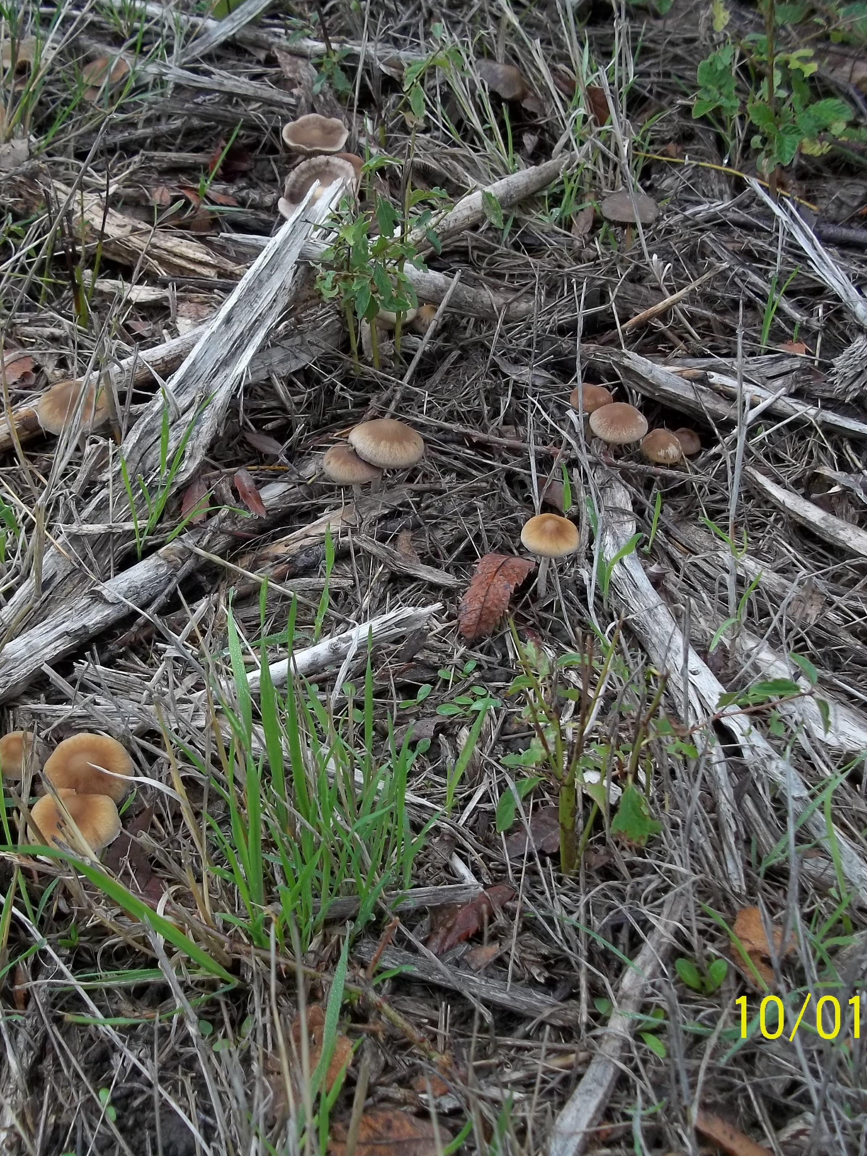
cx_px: 313
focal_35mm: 43
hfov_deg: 33.4
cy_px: 576
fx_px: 1436
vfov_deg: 43.9
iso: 80
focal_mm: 5.7
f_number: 2.9
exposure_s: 1/250
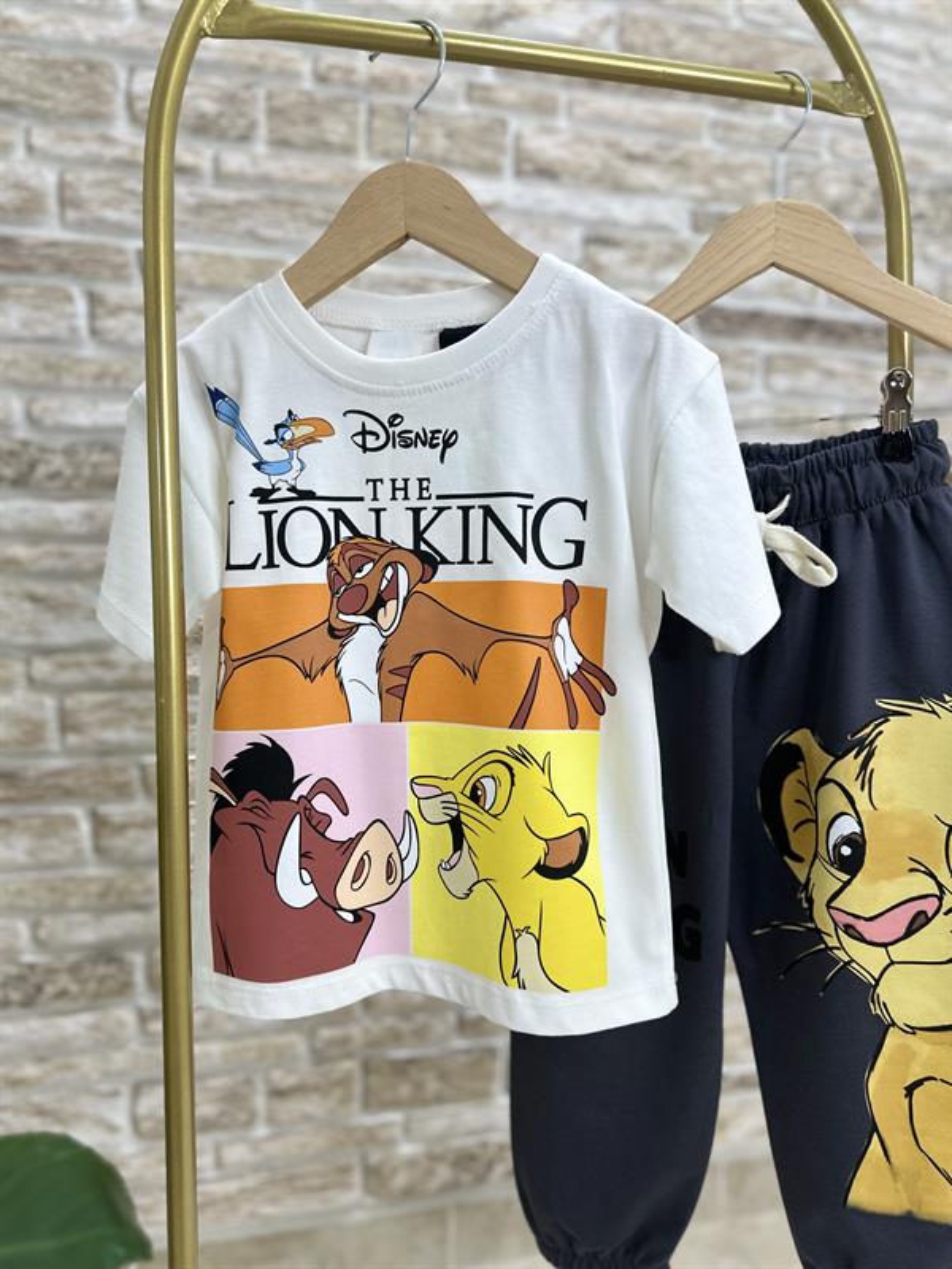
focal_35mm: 24
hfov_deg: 56.8
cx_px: 476
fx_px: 880
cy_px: 634
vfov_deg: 71.6
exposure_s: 1/100
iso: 64
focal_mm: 6.86
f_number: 1.78
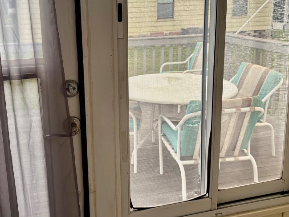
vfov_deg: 34.9
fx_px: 342
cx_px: 115
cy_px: 76
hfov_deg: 45.5
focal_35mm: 41
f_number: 1.6
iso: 64
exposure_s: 1/329
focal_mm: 5.96
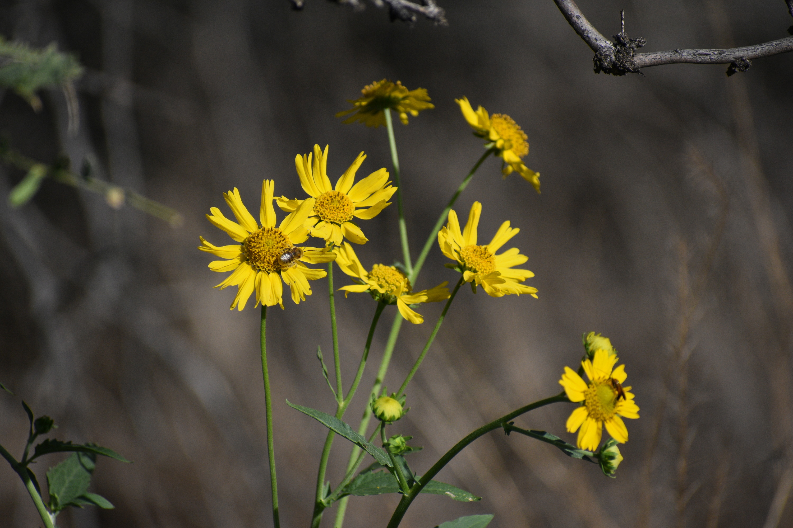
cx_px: 396
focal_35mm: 450
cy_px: 264
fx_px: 9912
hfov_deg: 4.6
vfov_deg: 3.1
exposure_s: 1/1000
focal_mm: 300
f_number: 6.3
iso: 1000
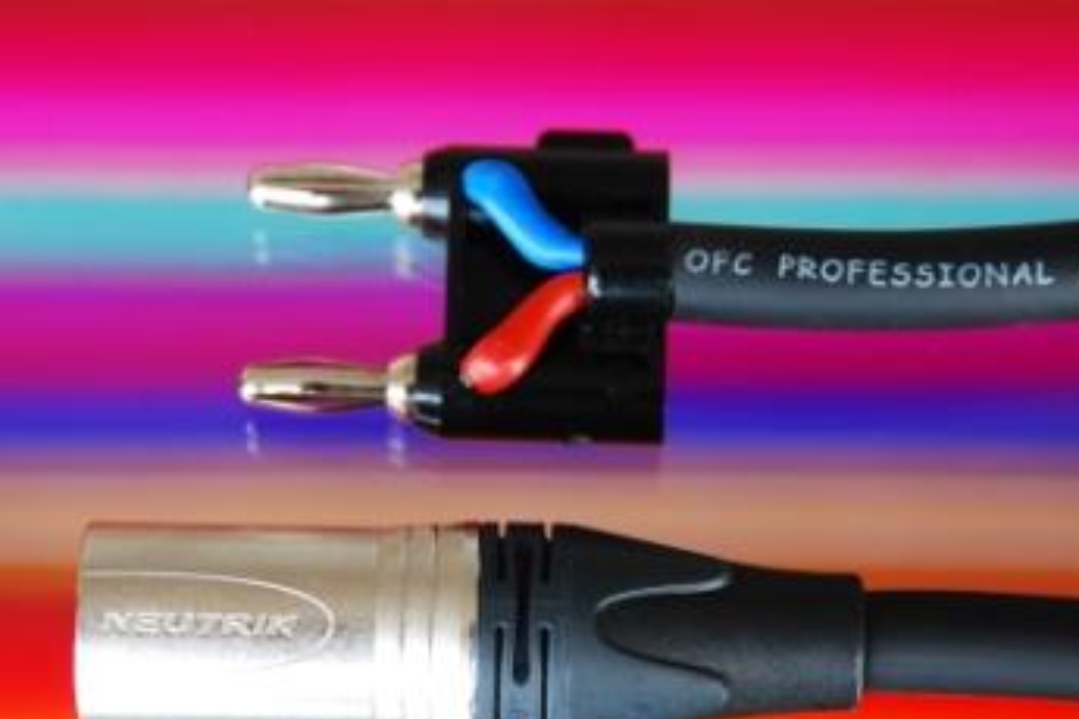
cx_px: 547
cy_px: 431
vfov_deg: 7.0
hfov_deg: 10.5
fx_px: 5844
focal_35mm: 195
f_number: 5.6
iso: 500
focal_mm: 100
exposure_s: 1/15
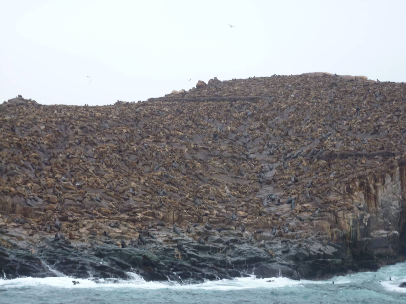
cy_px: 152
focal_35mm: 79
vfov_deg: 18.7
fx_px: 927
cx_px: 205
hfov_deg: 24.7
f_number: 4.2
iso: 160
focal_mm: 12.8
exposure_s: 1/100
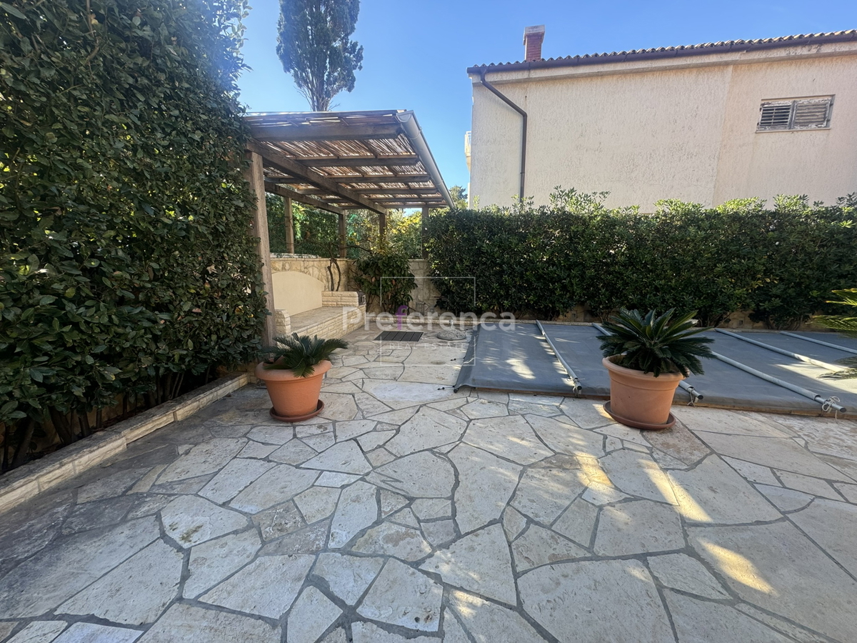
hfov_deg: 102.1
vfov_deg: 85.7
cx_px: 428
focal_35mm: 14
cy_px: 322
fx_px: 347
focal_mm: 2.22
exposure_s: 1/193
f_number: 2.2
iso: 40
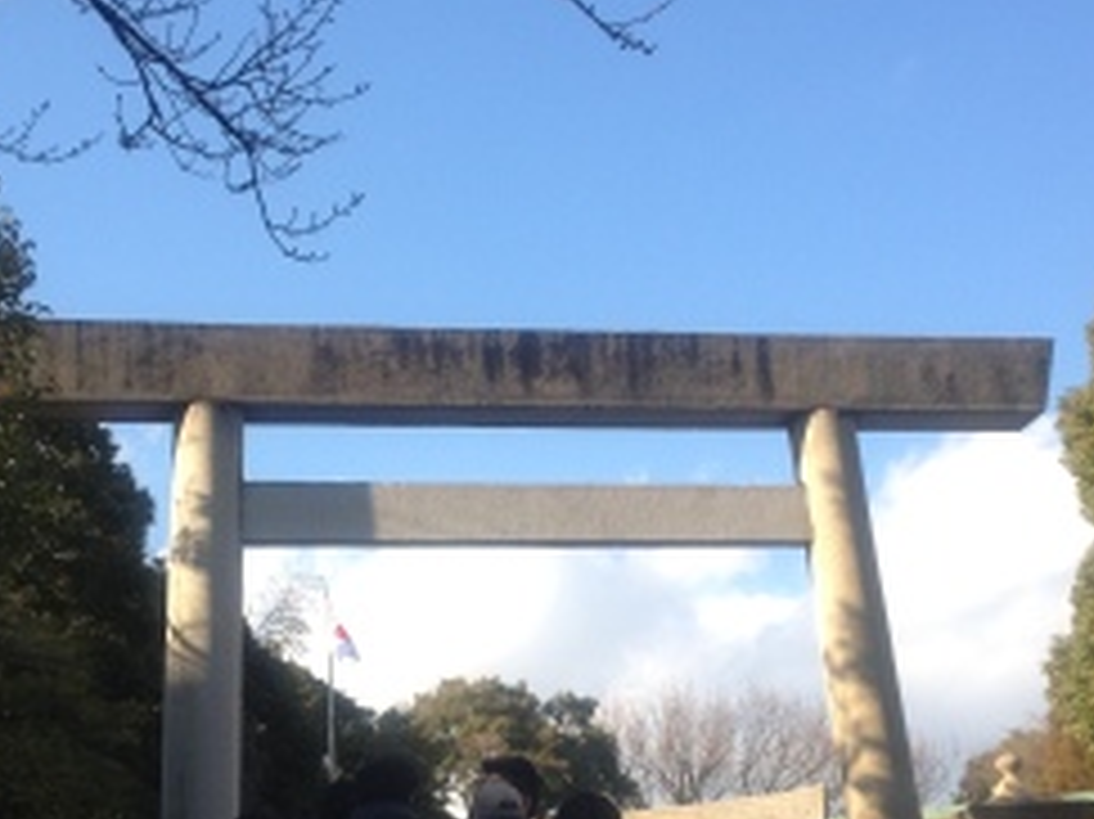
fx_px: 2274
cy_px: 619
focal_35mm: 72
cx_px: 491
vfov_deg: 20.3
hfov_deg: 27.0
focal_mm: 4.28
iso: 64
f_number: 2.4
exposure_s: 1/708
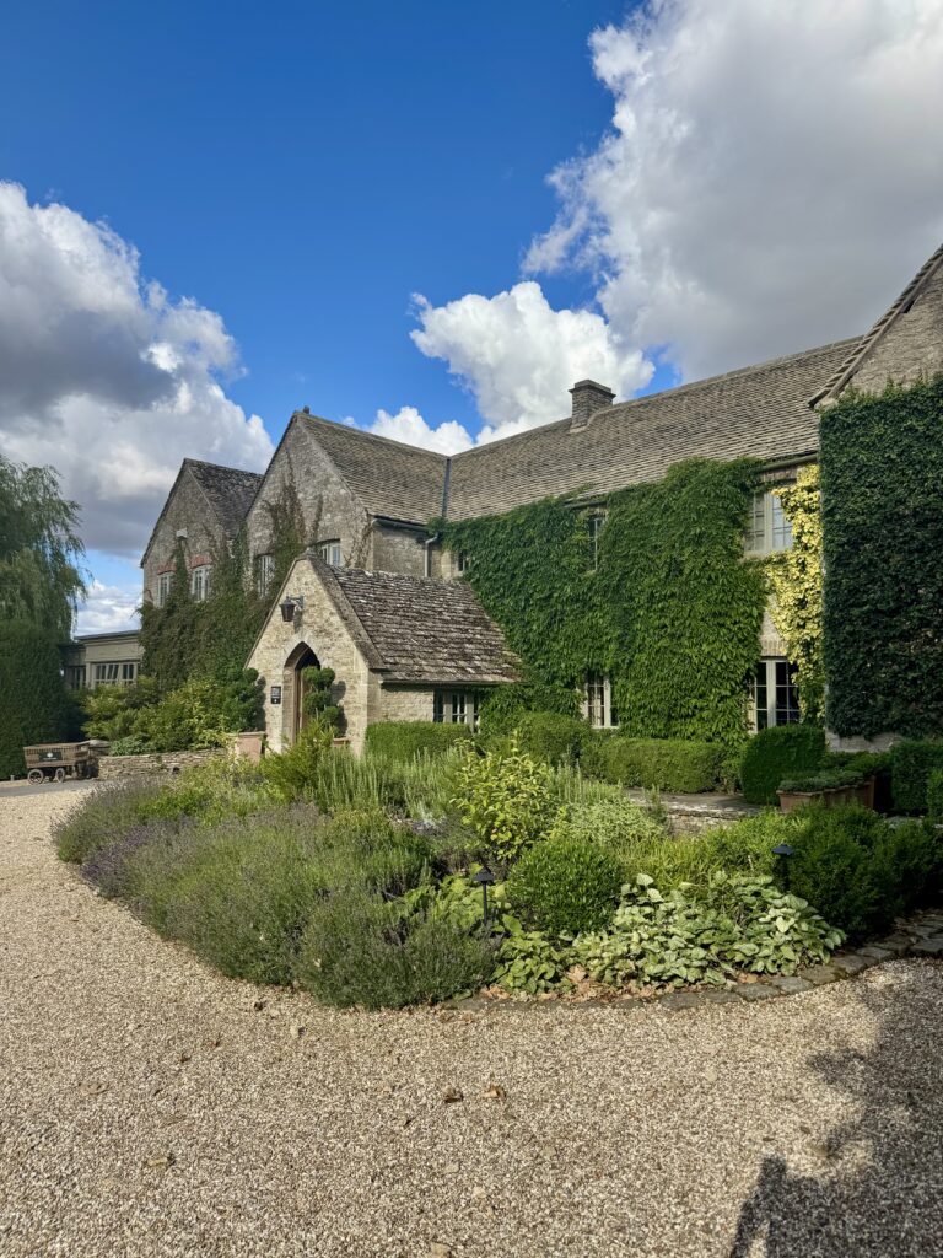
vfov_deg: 71.6
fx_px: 872
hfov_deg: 56.8
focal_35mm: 24
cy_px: 629
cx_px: 472
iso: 80
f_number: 1.78
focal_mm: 6.76
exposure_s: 1/3247
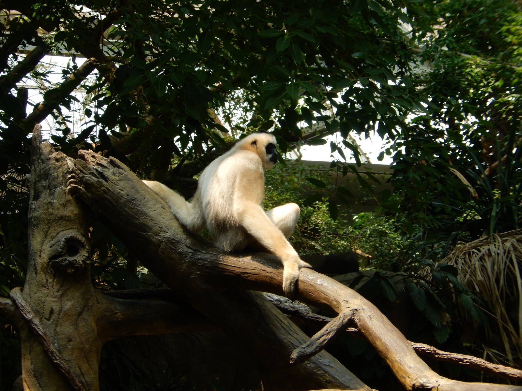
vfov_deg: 8.0
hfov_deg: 10.7
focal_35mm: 185
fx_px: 2790
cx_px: 261
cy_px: 196
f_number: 5.7
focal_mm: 33.3
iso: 125
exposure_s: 1/60
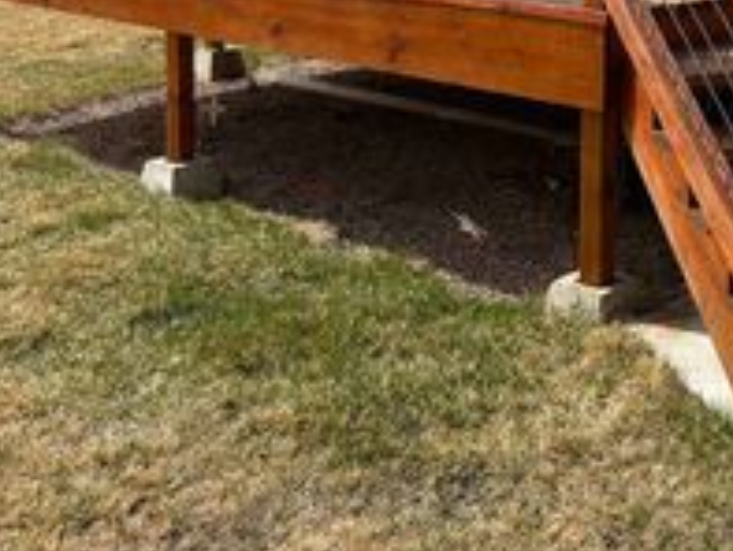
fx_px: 1292
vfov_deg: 22.4
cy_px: -84
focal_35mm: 61
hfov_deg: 30.6
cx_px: 621
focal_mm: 6.86
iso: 80
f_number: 1.78
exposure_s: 1/6211
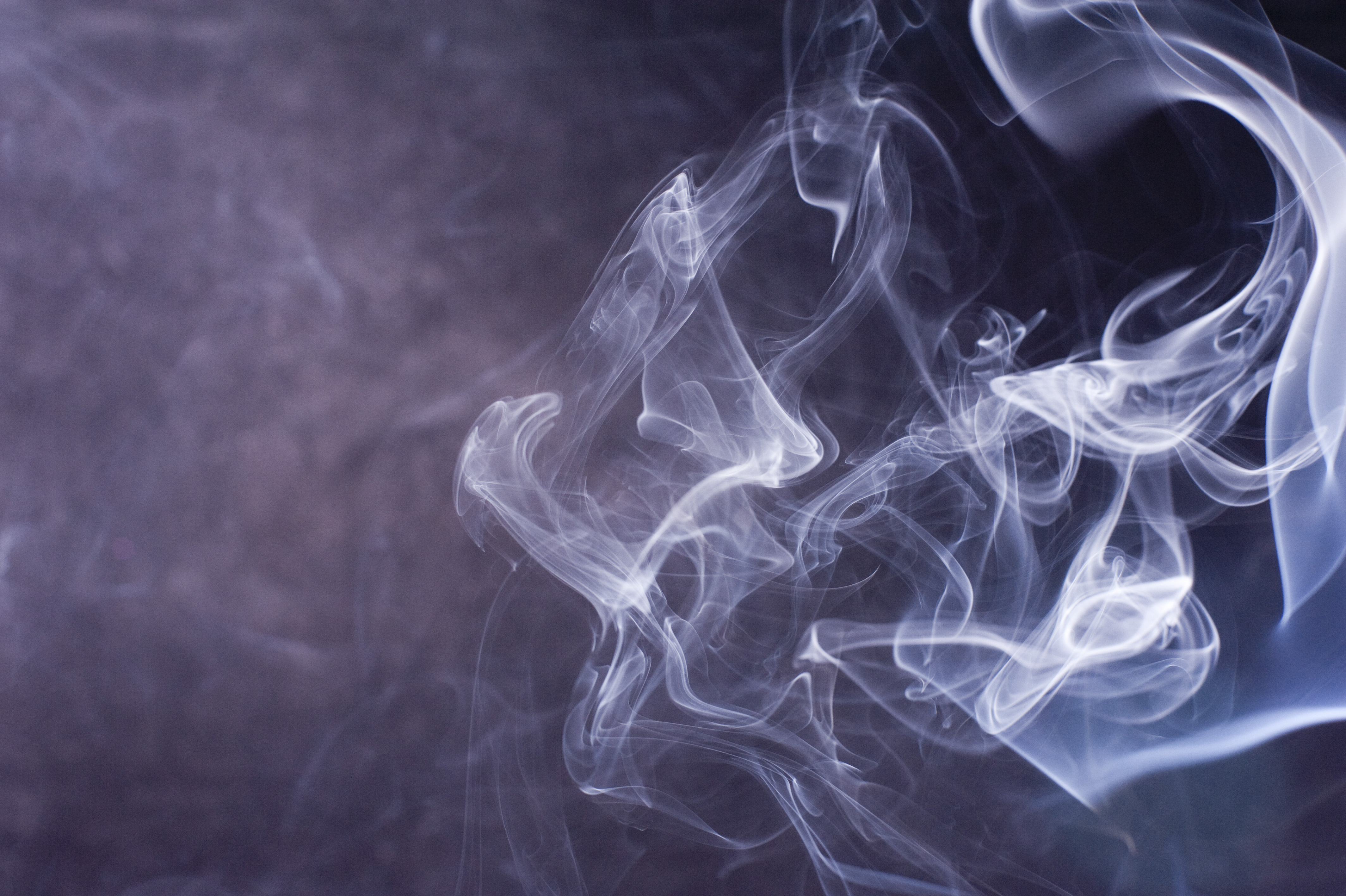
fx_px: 1868
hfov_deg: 39.6
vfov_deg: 27.0
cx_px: 673
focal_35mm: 50
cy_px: 448
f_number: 5.6
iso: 200
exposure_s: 1/60
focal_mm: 50
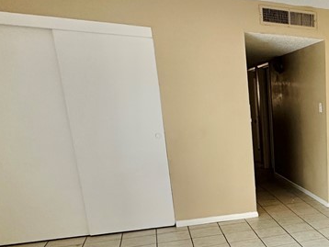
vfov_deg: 34.7
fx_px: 380
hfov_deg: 37.4
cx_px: 379
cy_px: 203
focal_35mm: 40
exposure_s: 1/60
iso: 200
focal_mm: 2.22
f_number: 2.2
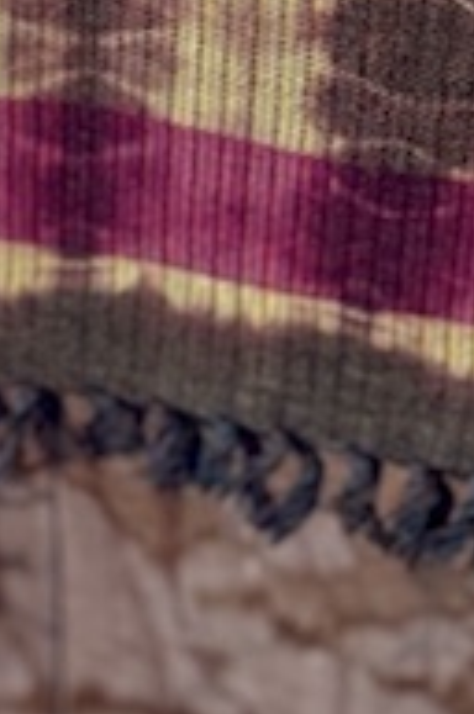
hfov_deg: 5.3
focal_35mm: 258
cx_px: -83
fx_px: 5113
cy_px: -869
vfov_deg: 7.6
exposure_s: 1/121
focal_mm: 6.76
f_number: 1.78
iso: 80
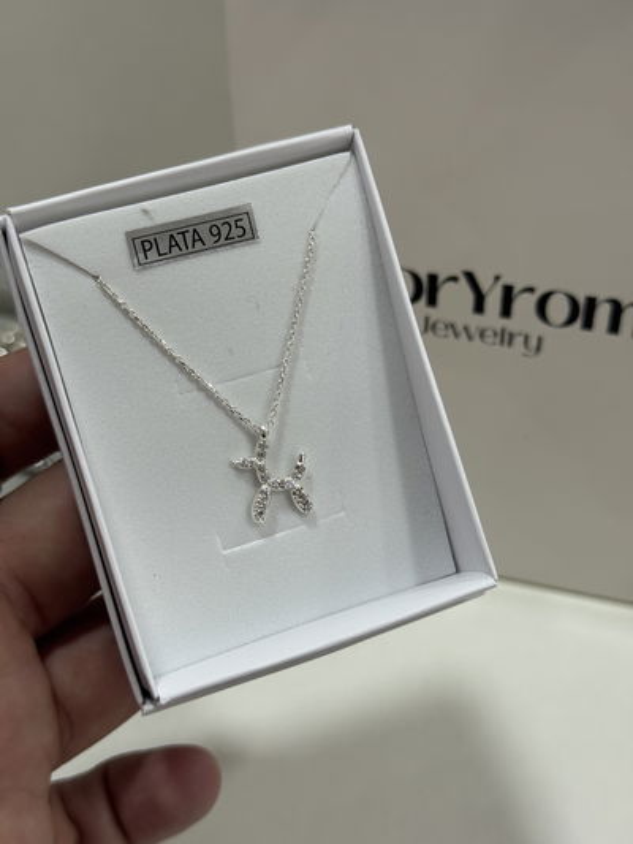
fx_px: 1170
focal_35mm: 48
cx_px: 316
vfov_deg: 39.6
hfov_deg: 30.3
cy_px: 422
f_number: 1.78
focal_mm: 6.76
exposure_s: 1/50
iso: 50
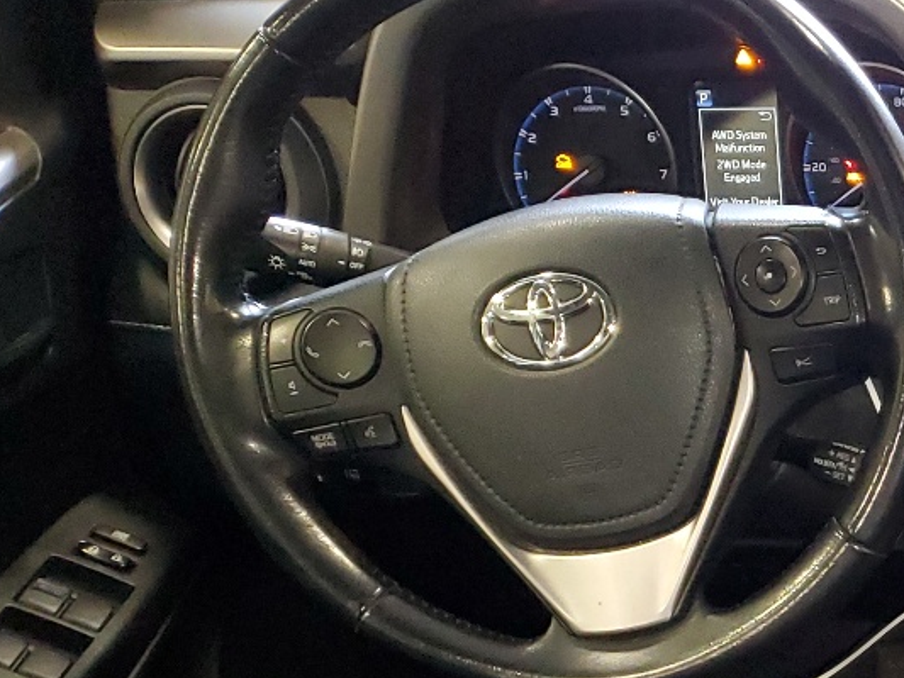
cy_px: 824
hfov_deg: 21.3
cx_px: 1338
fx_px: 2037
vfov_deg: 17.9
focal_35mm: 78
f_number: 1.5
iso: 321
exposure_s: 1/30
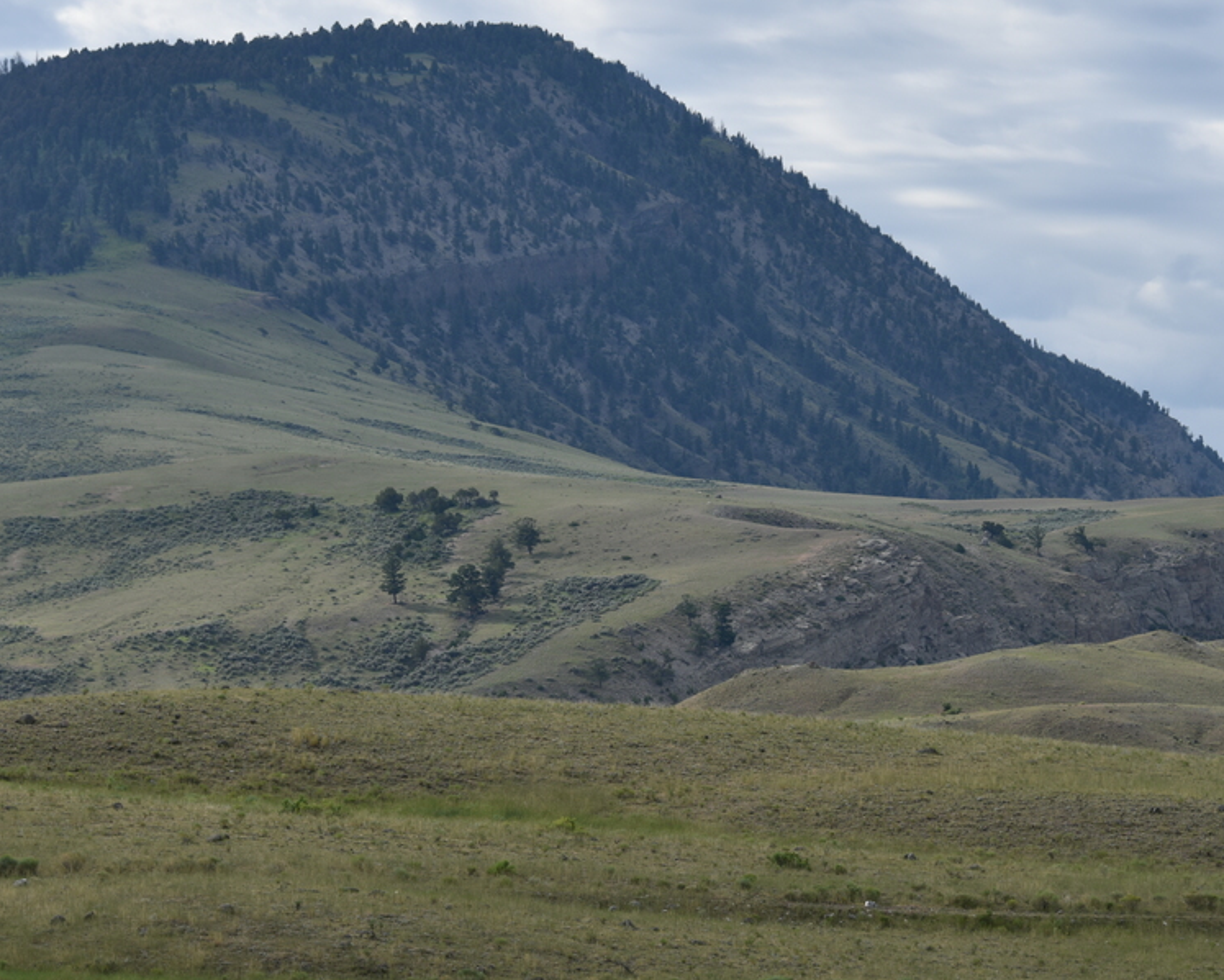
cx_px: 744
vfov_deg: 7.7
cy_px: 452
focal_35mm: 201
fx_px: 7283
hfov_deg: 9.6
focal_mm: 125
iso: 100
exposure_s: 1/320
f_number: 9
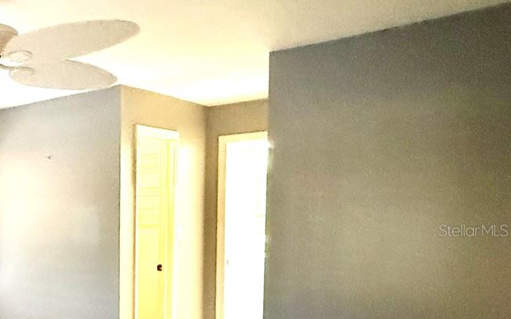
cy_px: 230
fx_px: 501
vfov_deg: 34.7
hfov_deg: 38.9
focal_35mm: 36
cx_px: -108
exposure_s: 1/60
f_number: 2.2
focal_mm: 2.22
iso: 640
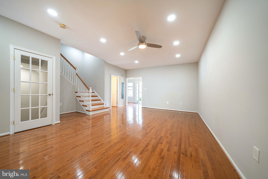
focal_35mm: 12
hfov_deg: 112.6
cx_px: 134
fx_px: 89
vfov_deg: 90.0
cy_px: 90
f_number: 5.6
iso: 125
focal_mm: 12
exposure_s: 1/4
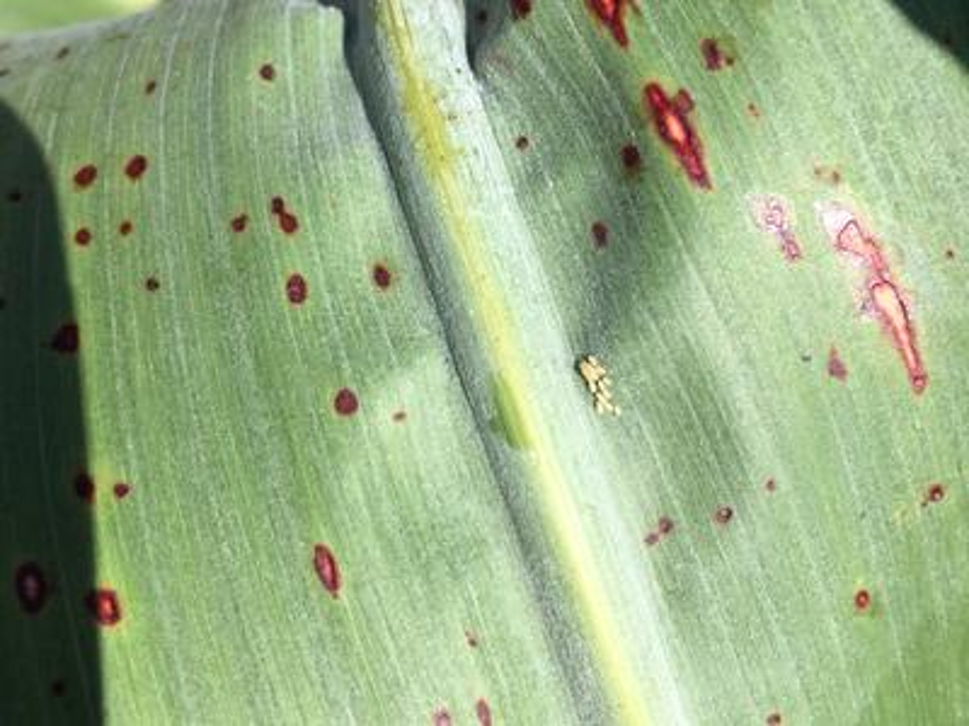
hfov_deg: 61.7
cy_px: 363
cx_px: 484
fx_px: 812
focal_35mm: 29
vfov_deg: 48.2
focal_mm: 4.15
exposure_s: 1/2262
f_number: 2.2
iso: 25
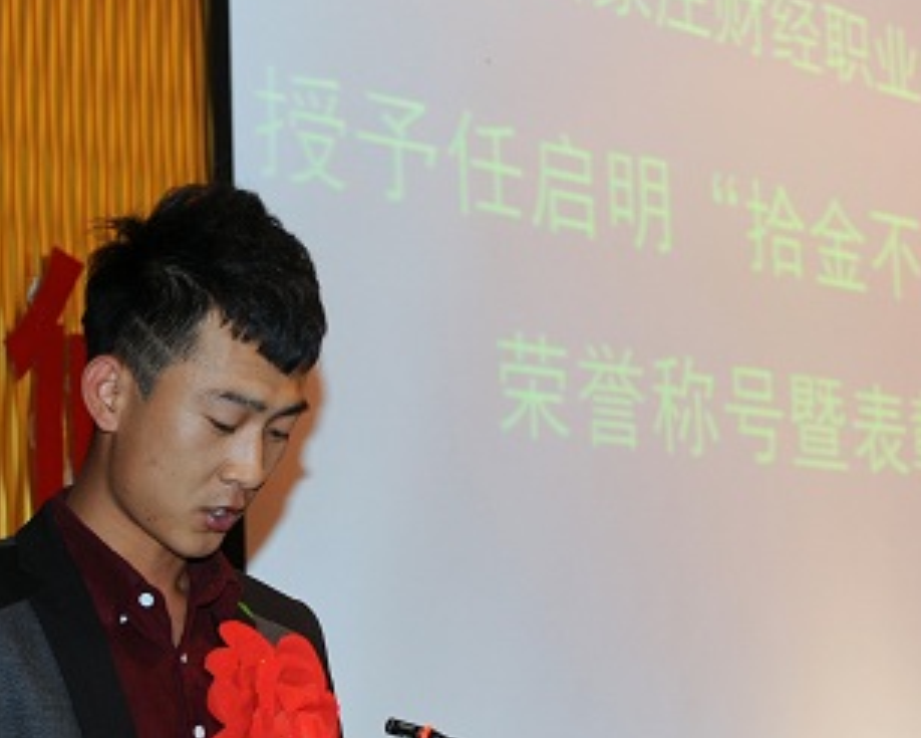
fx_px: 2236
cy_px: 416
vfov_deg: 18.7
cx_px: 299
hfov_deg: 23.2
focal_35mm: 82
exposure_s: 1/30
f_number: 4
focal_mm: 42
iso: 500
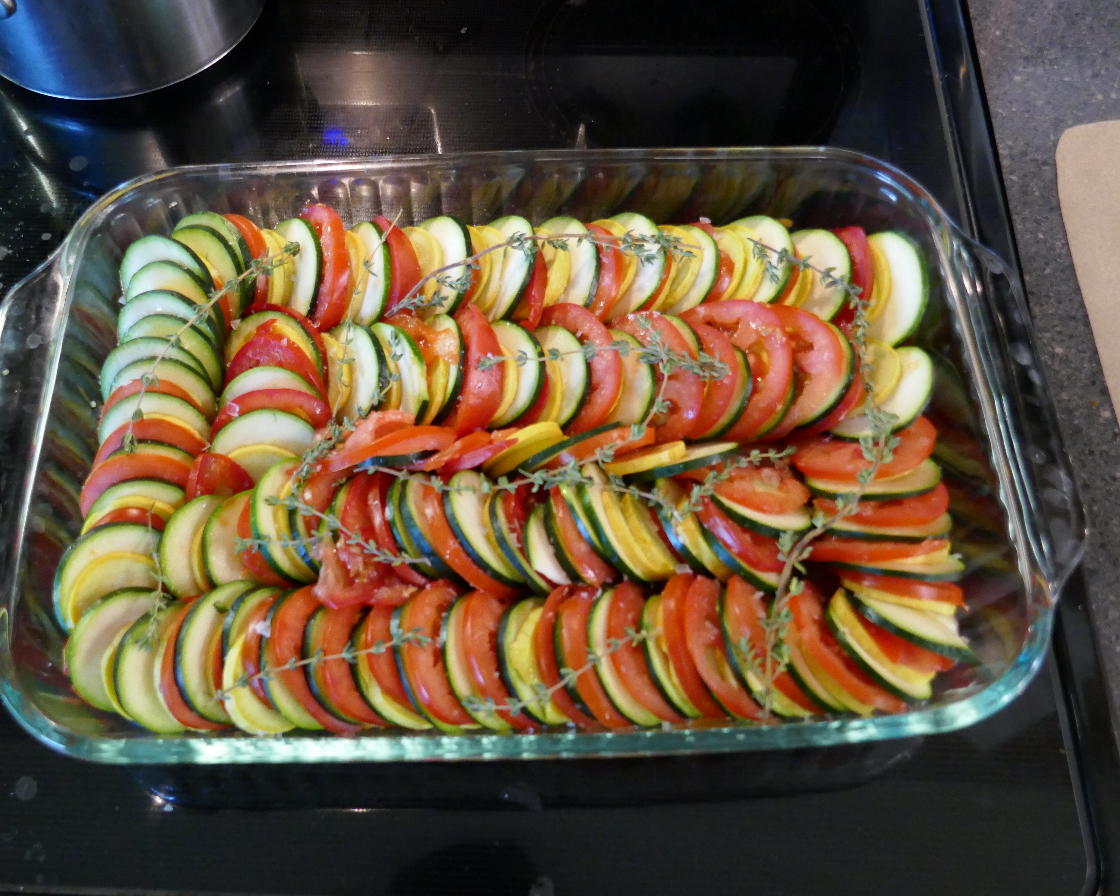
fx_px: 1061
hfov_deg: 55.6
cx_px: 506
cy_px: 446
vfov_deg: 45.8
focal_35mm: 32
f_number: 3
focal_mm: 10
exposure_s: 1/50
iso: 1600
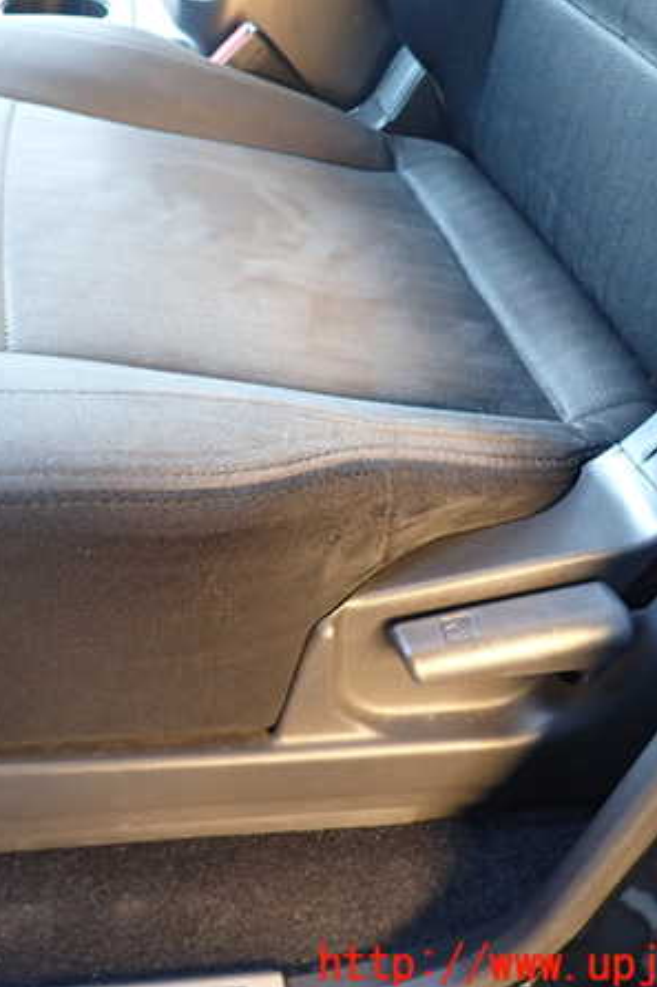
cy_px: 496
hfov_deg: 36.8
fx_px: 959
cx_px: 155
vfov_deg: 54.5
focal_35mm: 35
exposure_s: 1/30
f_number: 2
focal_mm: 4.5
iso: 250
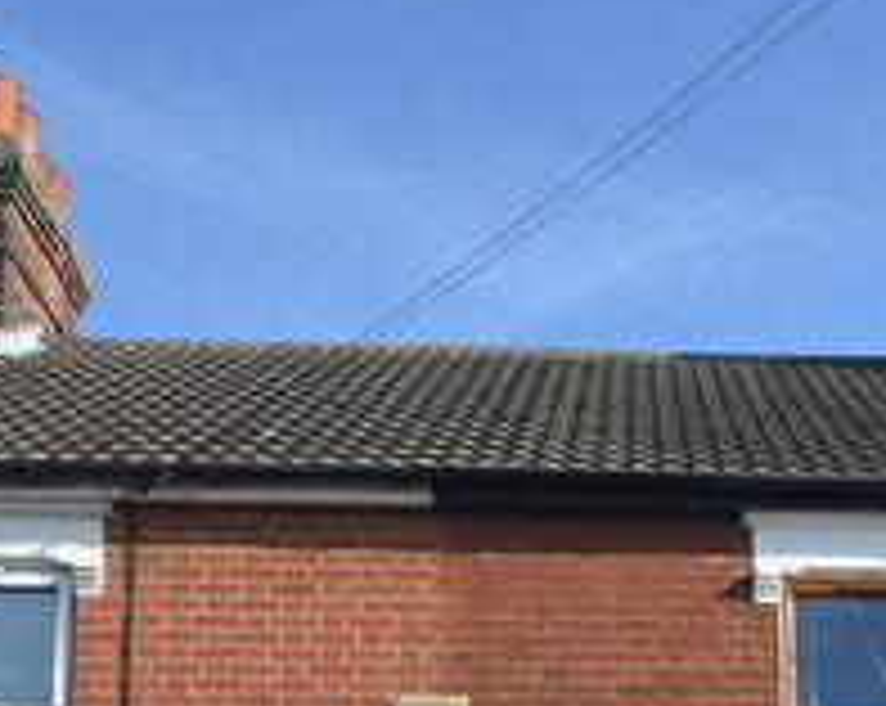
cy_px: 978
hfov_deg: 26.5
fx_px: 1833
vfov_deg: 19.6
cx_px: 751
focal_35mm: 70
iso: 140
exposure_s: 1/250
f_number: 8
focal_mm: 14
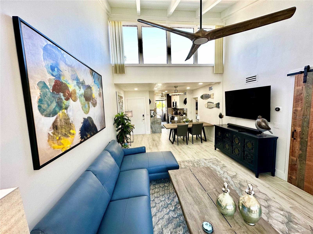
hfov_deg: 102.1
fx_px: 127
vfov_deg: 85.7
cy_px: 117
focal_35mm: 14
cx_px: 156
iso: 125
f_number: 2.2
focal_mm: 2.22
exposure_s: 1/120
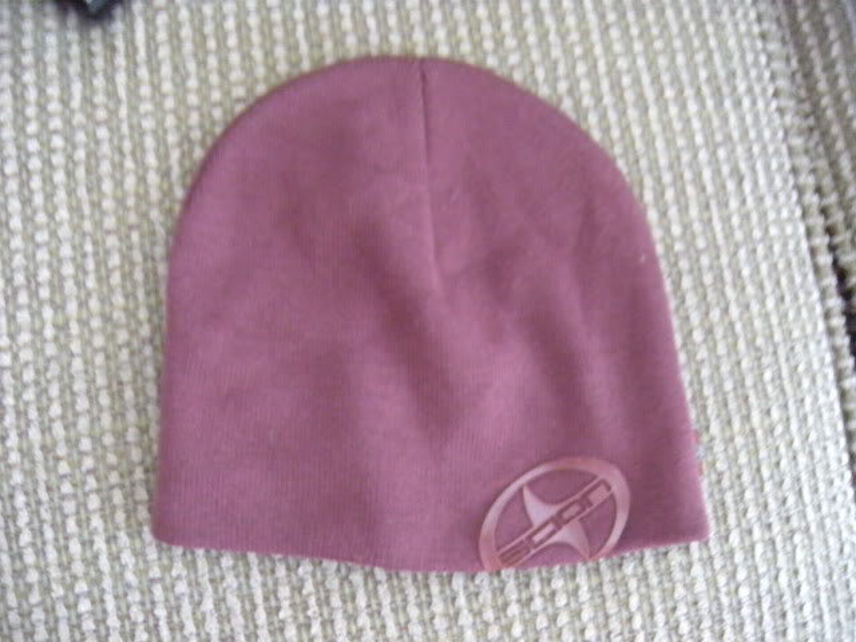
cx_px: 428
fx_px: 865
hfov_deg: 52.6
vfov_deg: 40.7
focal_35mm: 35
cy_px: 321
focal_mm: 5.9
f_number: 3.8
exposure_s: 1/3.4
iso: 800
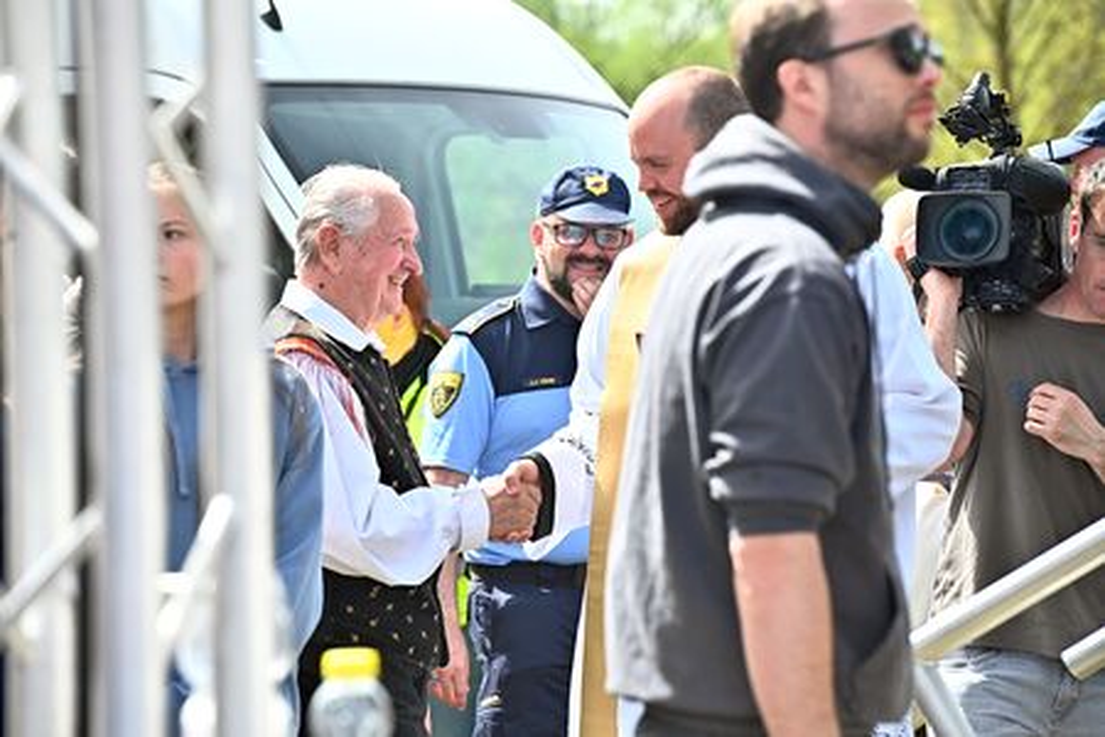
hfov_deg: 10.3
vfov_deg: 6.9
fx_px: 6138
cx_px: 552
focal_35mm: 200
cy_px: 368
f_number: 6.3
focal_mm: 200
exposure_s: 1/2000
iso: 1600
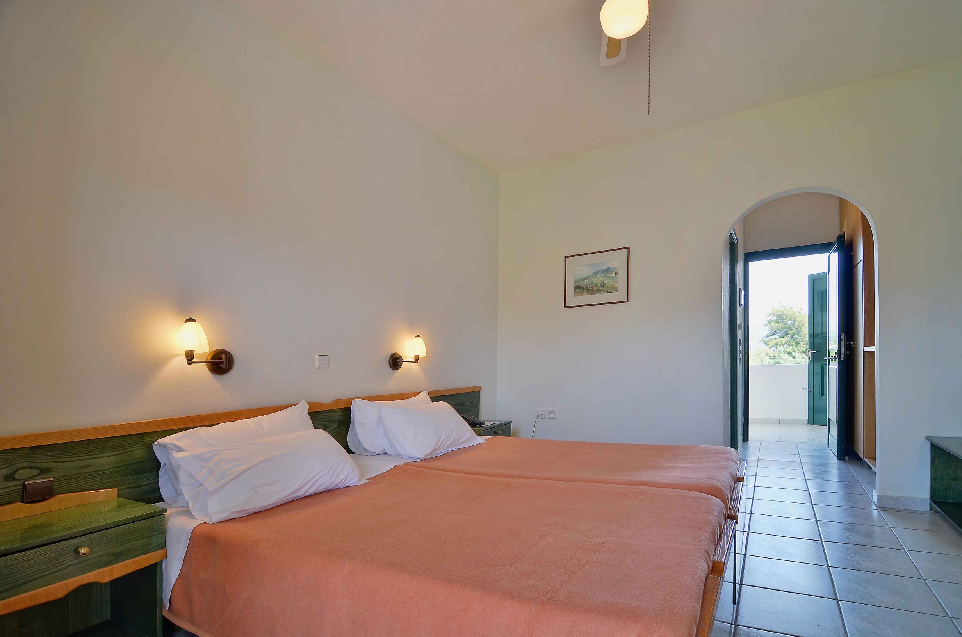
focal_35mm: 16
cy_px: 318
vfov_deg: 71.8
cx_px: 481
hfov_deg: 95.1
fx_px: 440
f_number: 6.3
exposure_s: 1/25
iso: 100
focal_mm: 11
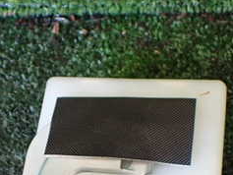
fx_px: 512
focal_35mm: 76
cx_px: 58
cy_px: 163
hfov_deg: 25.3
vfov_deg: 19.0
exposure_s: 1/100
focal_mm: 5.4
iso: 800
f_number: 2.3
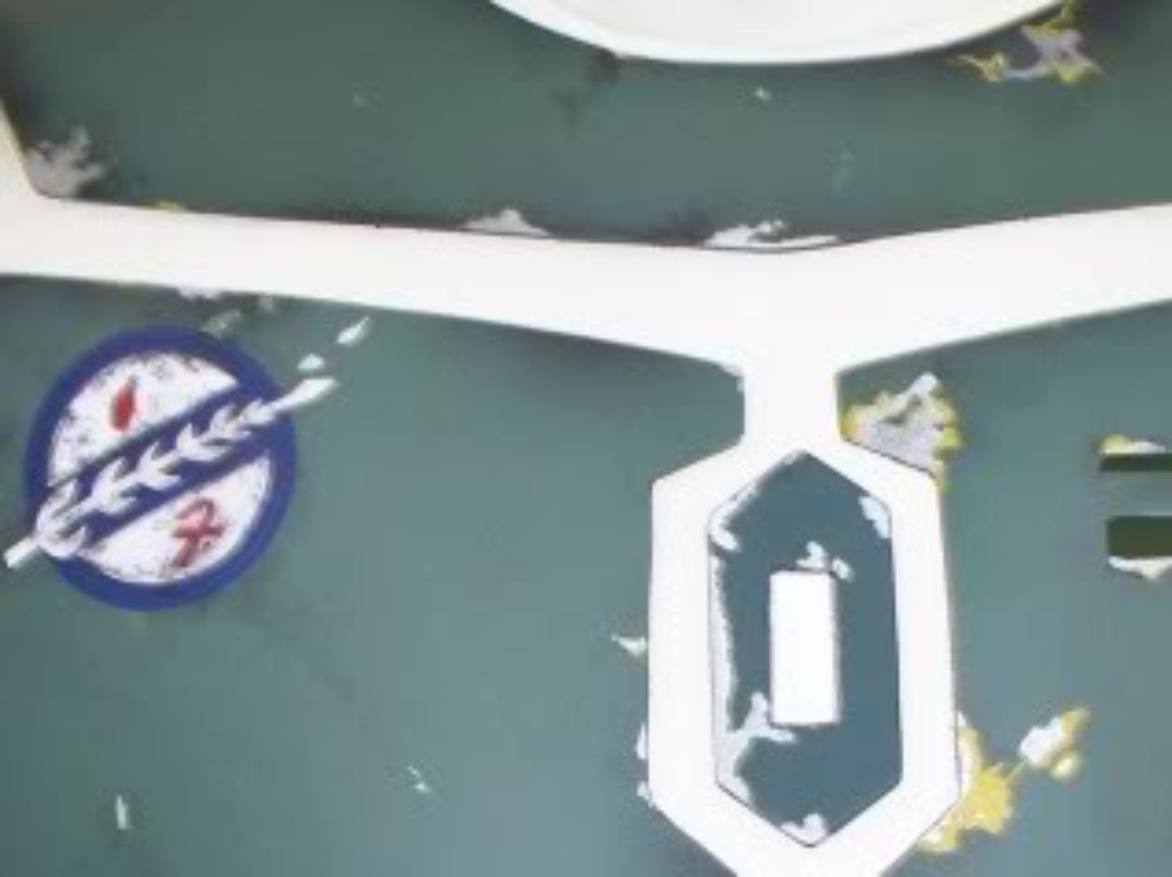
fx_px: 3924
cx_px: 767
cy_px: 730
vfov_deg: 12.7
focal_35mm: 116
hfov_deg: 17.0
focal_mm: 7.54
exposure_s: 1/30
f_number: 2.8
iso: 200
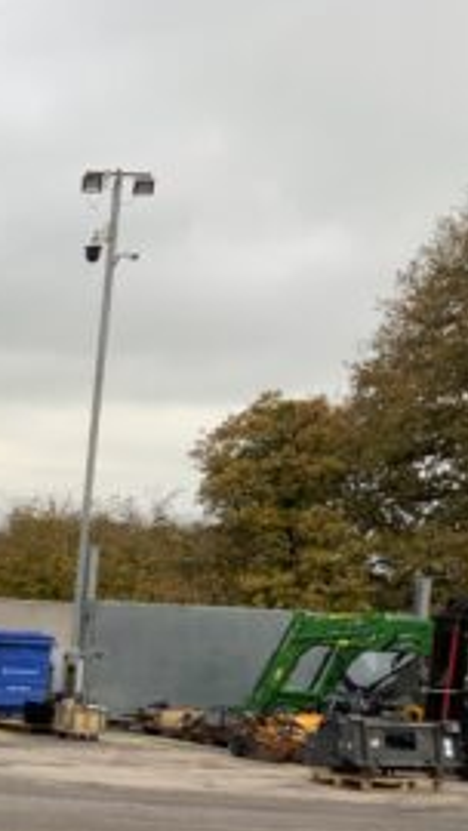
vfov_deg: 27.5
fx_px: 1654
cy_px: 705
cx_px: -265
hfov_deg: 14.8
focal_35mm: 75
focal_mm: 3
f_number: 1.8
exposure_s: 1/122
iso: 20
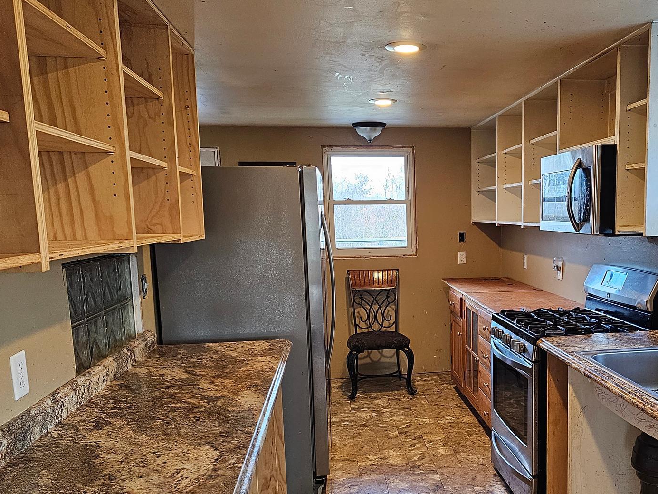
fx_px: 646
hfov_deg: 52.8
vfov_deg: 41.5
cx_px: 446
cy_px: 311
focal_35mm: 34
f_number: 1.7
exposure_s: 1/120
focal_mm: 6.3
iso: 500
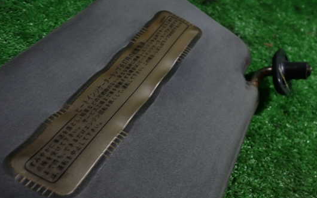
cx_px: 165
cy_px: 116
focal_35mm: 36
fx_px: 311
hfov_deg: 54.0
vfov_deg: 35.2
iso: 200
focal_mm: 5.4
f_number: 2.3
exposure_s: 1/50
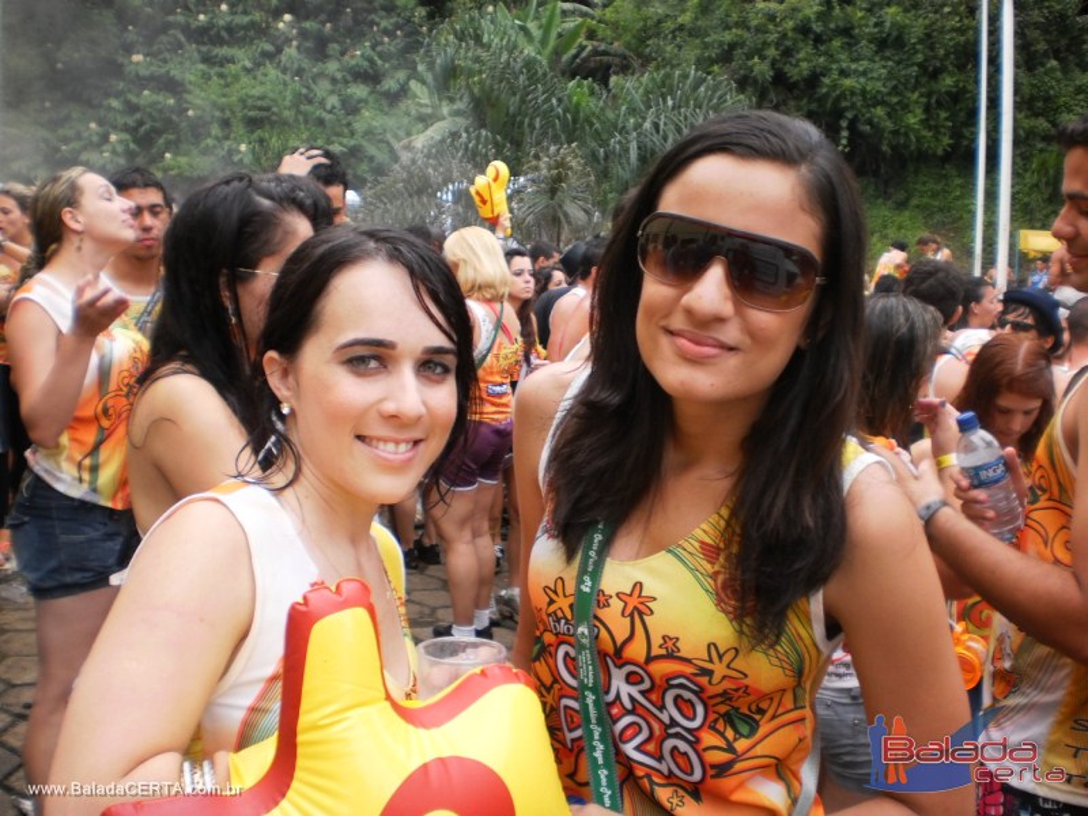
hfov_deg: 51.4
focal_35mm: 36
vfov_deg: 39.7
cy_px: 408
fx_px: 1131
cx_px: 544
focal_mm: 6.3
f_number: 3.1
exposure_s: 1/100
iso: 100
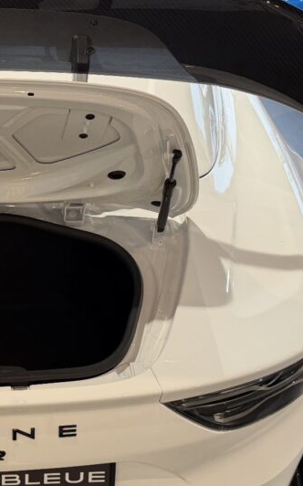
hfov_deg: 25.0
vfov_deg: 41.0
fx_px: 648
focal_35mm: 49
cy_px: 267
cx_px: -2
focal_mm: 6.76
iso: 125
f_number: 1.78
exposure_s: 1/100
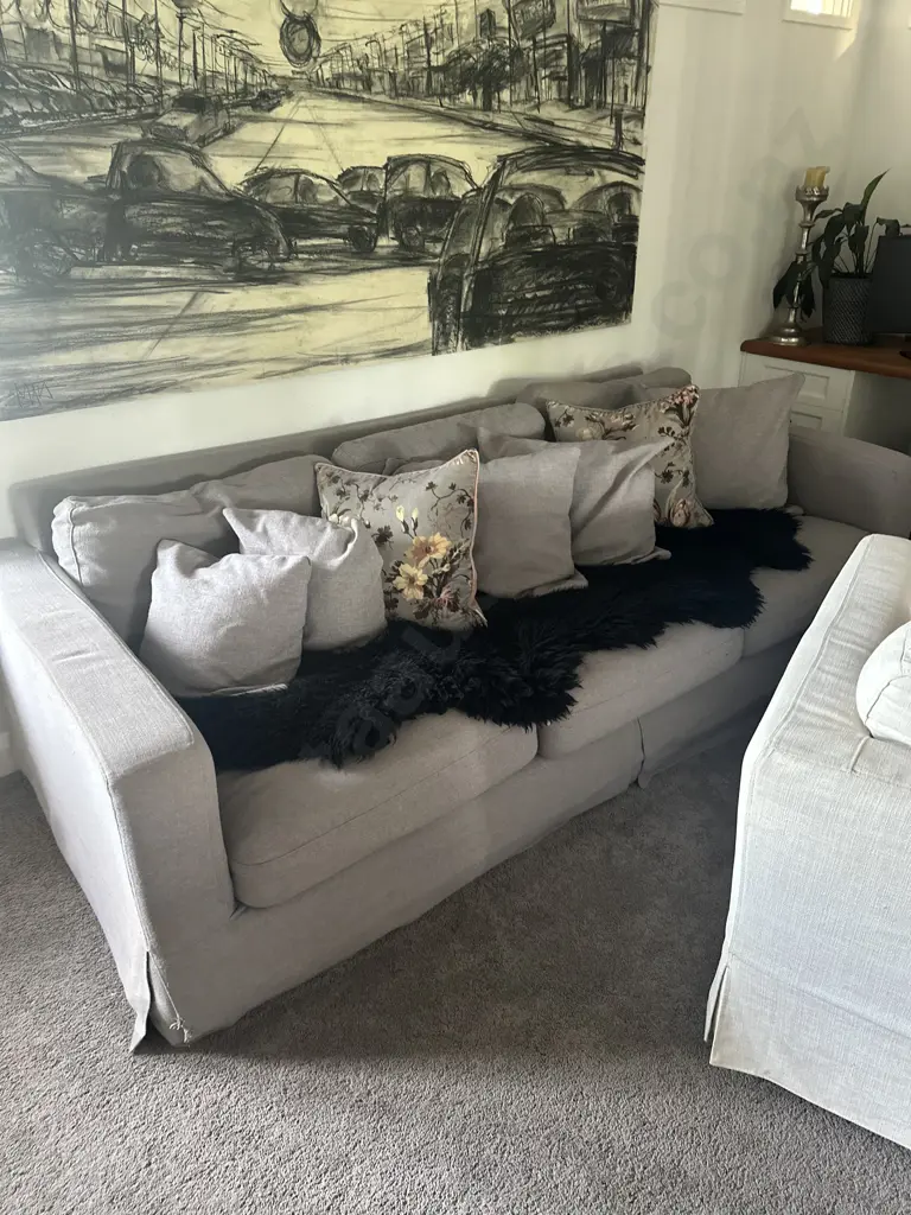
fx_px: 842
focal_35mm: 24
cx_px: 456
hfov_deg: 56.8
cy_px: 608
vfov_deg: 71.6
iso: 500
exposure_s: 1/60
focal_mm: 6.86
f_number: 1.78
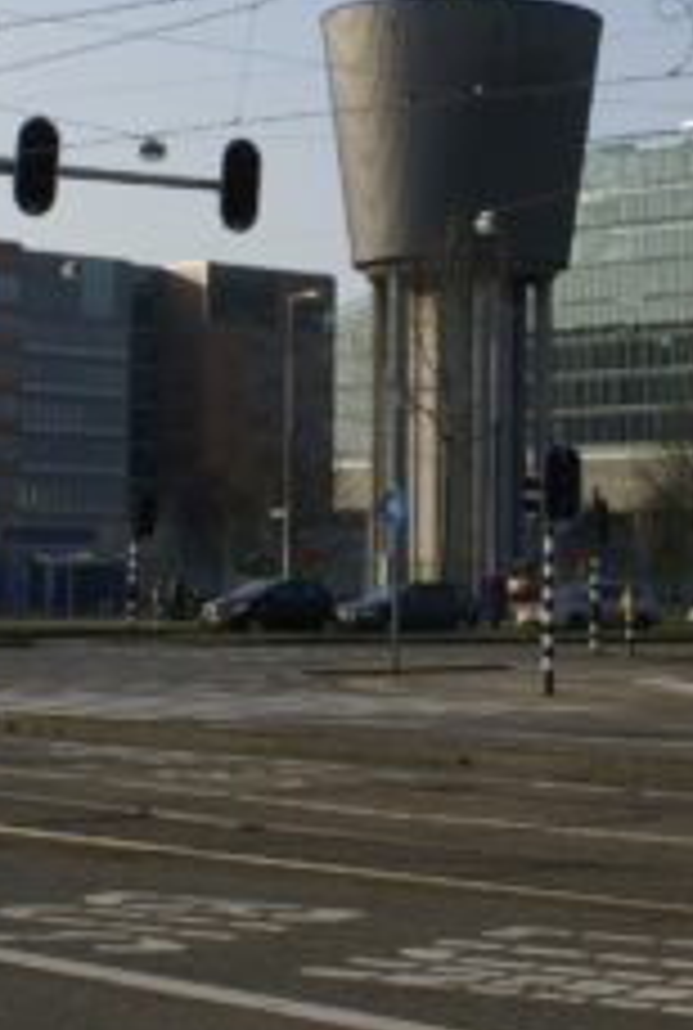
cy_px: 171
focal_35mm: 102
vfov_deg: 19.7
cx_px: 558
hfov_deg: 13.4
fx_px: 2927
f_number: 11
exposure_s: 1/160
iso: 100
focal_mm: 26
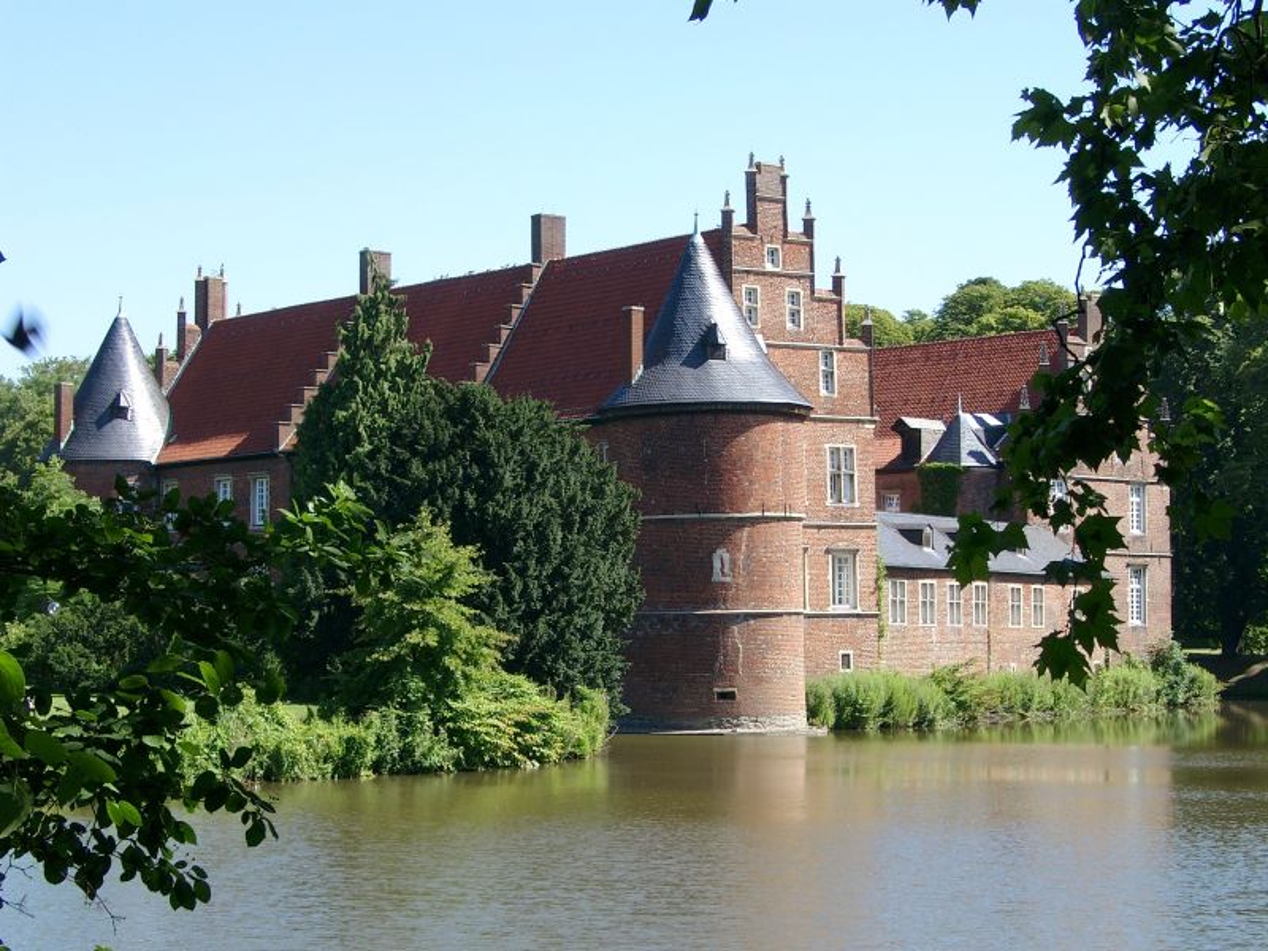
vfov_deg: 20.2
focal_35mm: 73
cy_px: 476
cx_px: 634
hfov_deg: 26.7
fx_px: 2674
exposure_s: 1/285
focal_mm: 15.12
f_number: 4
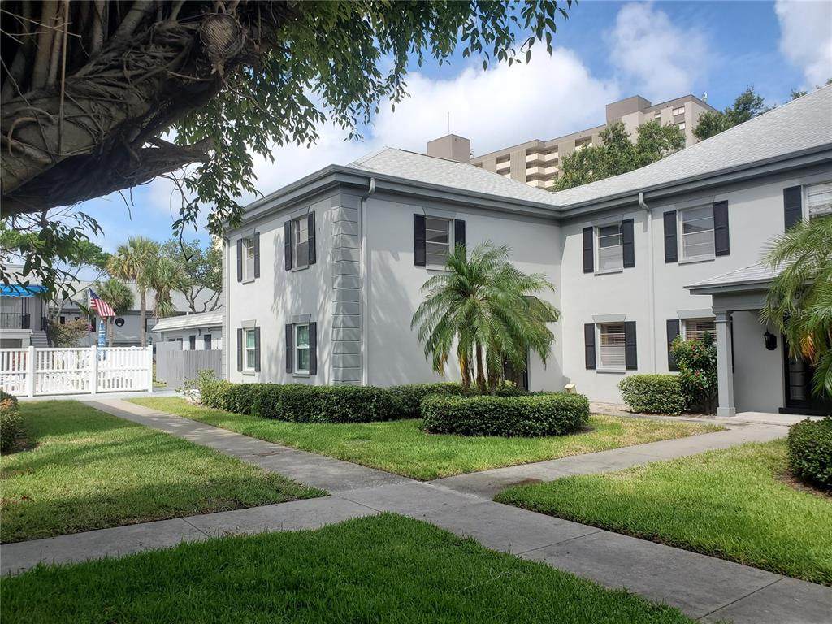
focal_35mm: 26
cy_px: 312
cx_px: 416
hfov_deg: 67.3
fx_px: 625
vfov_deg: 53.1
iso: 50
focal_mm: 4.3
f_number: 2.4
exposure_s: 1/1199
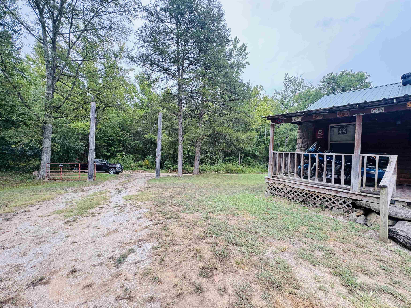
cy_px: 154
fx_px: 166
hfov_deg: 102.1
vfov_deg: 85.7
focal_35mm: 14
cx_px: 206
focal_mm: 2.22
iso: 50
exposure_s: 1/99
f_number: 2.2
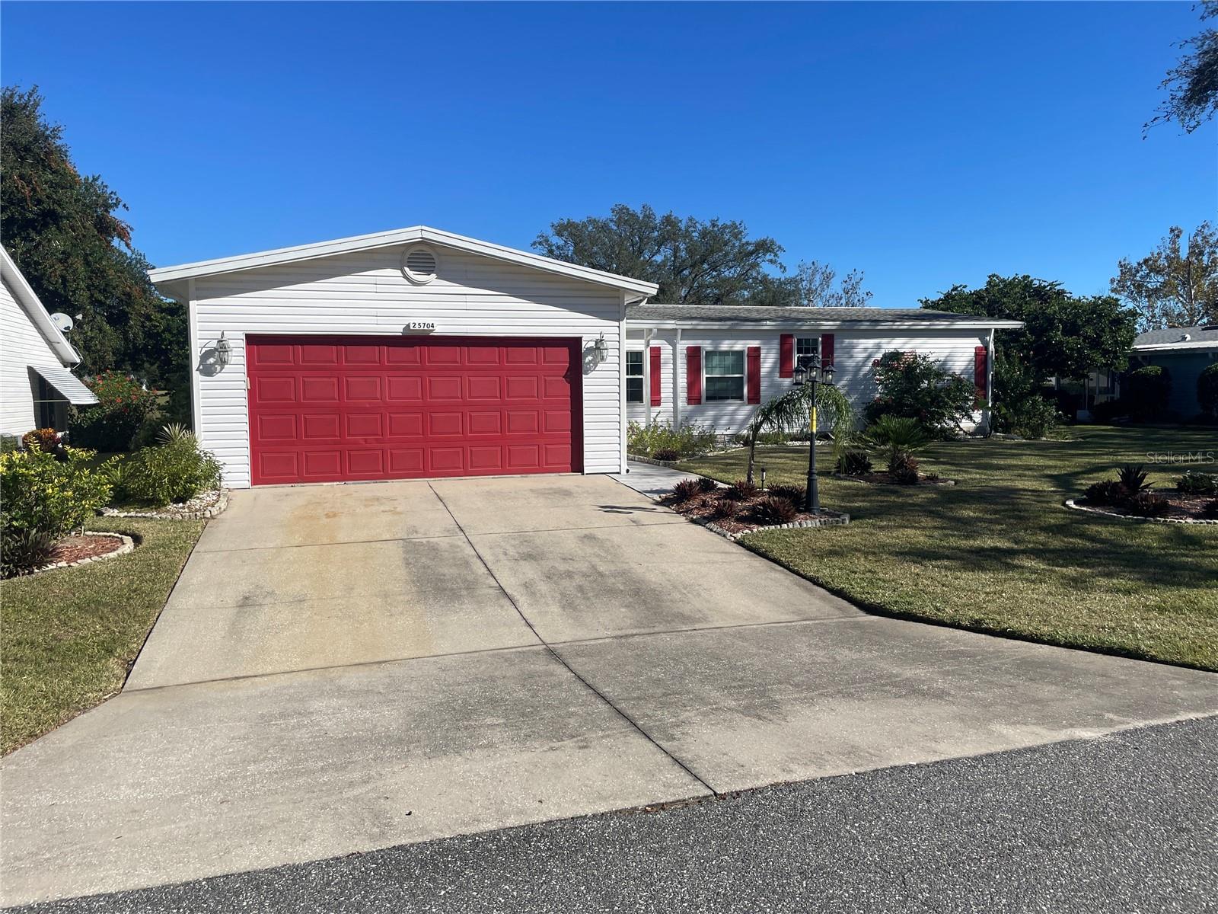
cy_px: 457
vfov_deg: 53.1
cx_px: 609
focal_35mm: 26
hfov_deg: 67.3
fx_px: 915
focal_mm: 4.2
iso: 32
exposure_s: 1/4464
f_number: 1.6
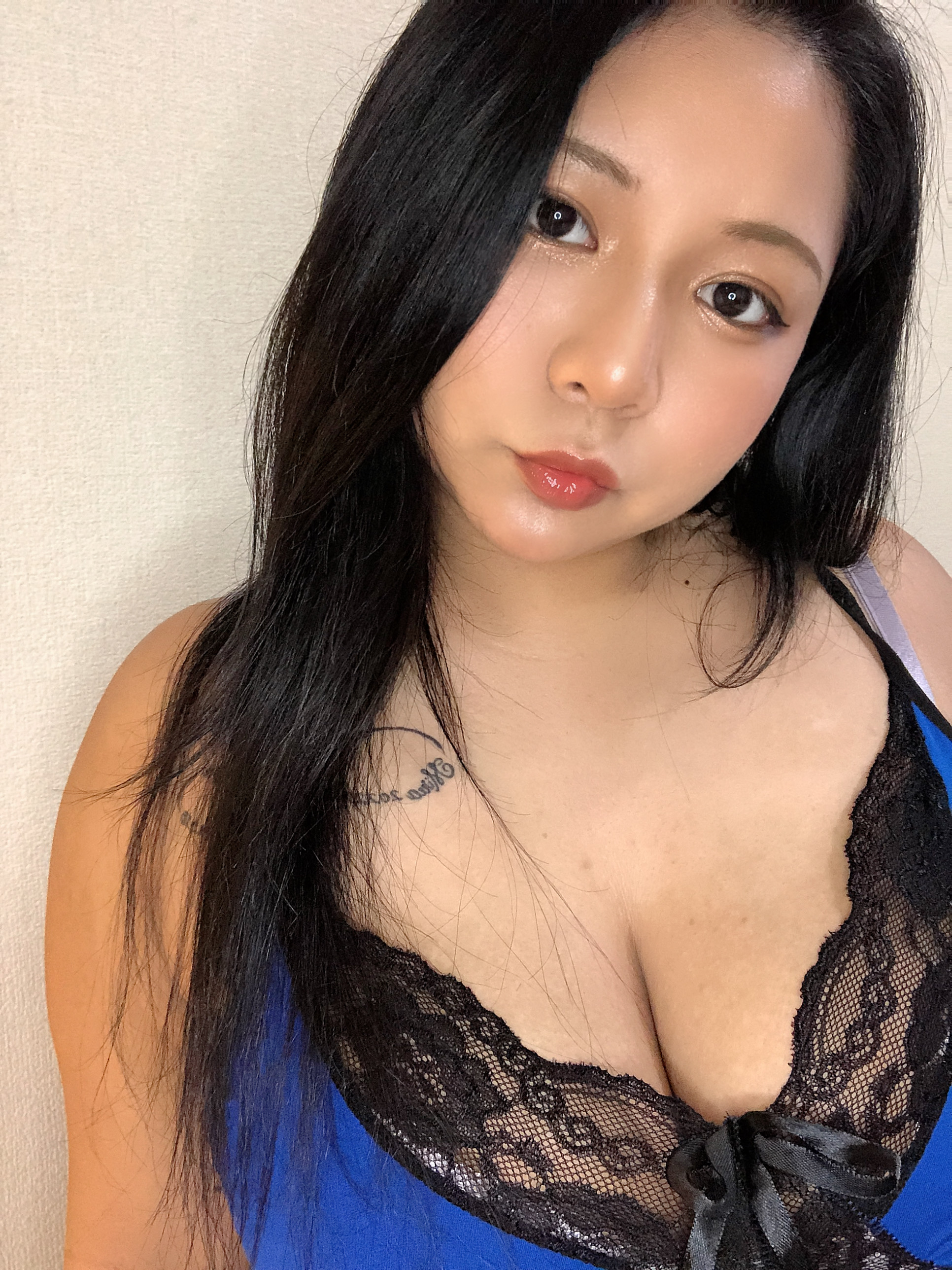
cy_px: 635
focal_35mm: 32
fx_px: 1173
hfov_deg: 44.2
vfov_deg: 56.8
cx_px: 476
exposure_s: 1/20
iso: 160
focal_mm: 2.87
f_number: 2.2
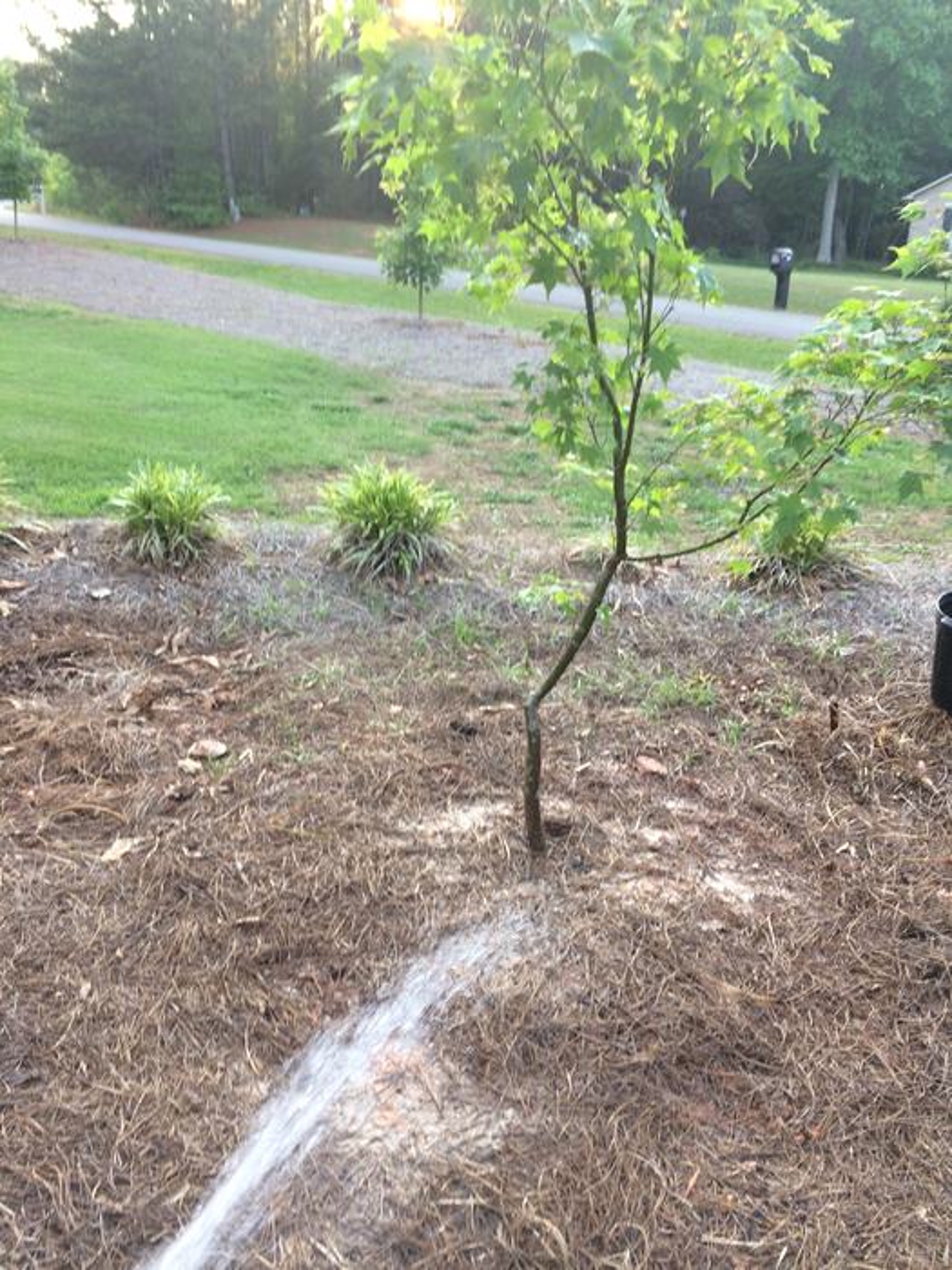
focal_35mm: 29
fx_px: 1063
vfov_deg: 61.7
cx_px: 476
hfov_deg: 48.2
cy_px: 635
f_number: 2.2
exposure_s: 1/120
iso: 50
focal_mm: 4.15
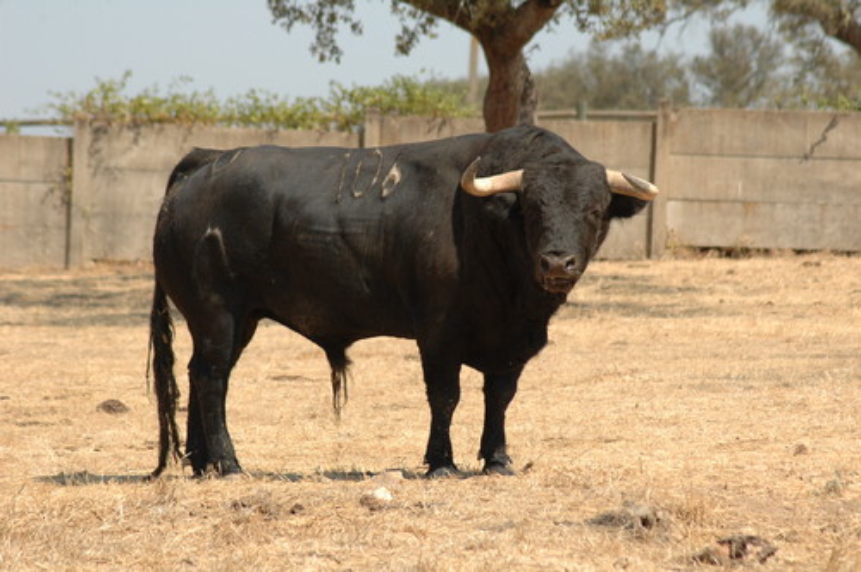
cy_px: 286
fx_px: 6091
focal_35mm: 255
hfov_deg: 8.1
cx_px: 430
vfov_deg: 5.4
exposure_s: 1/500
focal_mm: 170
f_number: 8
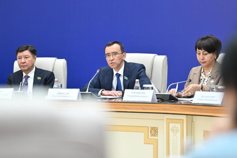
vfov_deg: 8.0
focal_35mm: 172
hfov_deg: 11.9
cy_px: 79
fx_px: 1132
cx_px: 118
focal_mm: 115
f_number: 2.8
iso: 500
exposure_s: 1/320
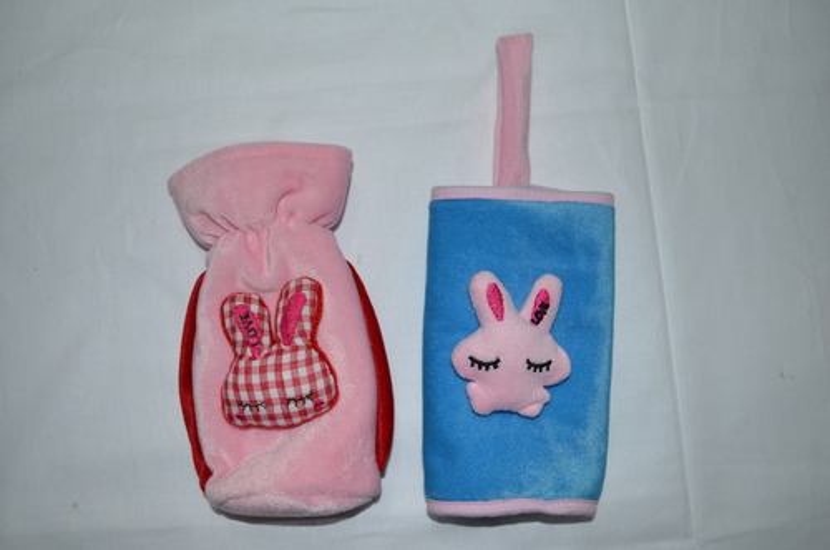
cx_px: 415
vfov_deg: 43.4
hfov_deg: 62.0
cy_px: 275
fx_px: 690
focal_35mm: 30
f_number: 3.8
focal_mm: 20
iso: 500
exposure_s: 1/60
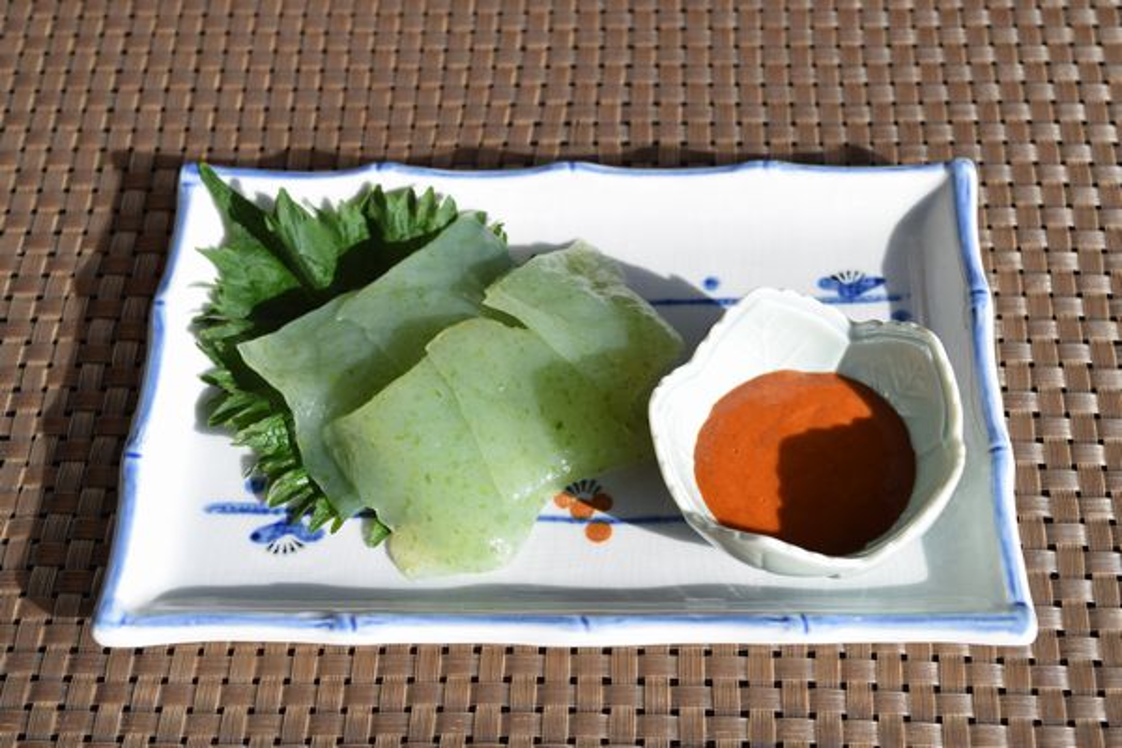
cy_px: 374
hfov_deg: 33.4
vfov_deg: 22.6
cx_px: 561
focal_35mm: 60
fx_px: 1870
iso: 100
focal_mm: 40
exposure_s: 1/250
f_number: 8
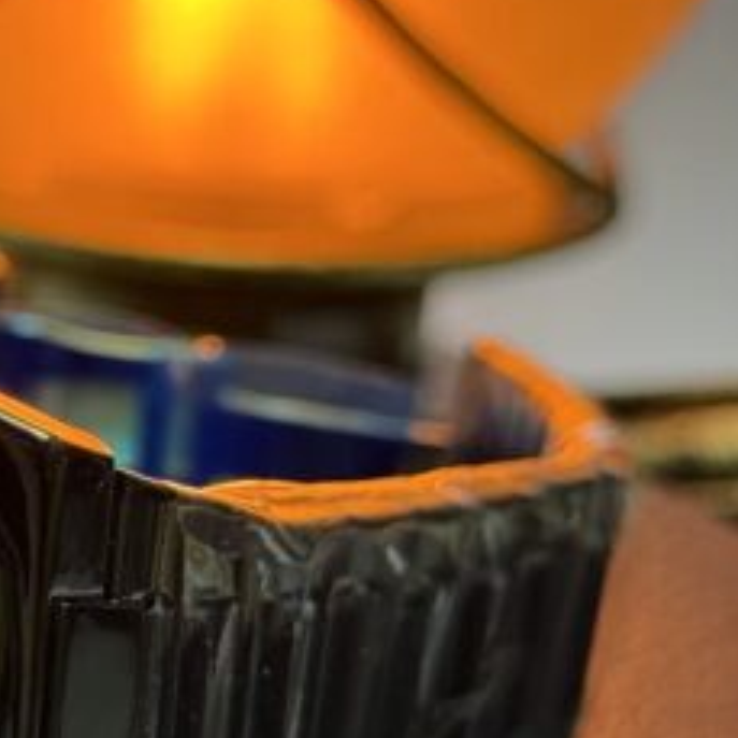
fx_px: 3570
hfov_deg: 11.5
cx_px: -222
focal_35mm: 148
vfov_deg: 11.8
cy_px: 519
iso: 80
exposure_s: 1/121
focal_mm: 6.76
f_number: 1.78
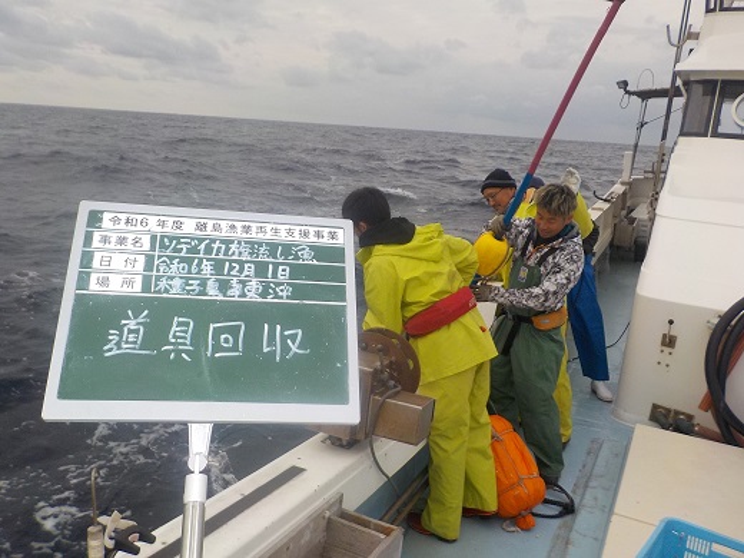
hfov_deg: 60.0
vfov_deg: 46.8
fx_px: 645
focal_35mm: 30
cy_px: 279
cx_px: 372
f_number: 3.3
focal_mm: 4.1
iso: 125
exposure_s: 1/800
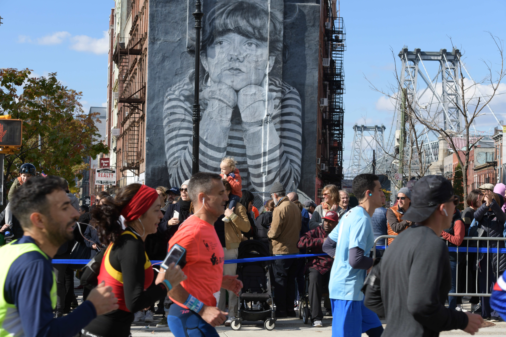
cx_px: 253
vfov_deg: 19.5
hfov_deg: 28.8
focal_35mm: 70
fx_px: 984
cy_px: 168
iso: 360
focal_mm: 70
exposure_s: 1/640
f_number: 9
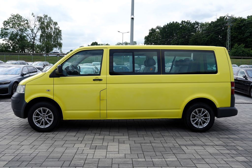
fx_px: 217
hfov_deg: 60.3
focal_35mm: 31
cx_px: 126
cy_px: 84
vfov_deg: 42.3
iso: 100
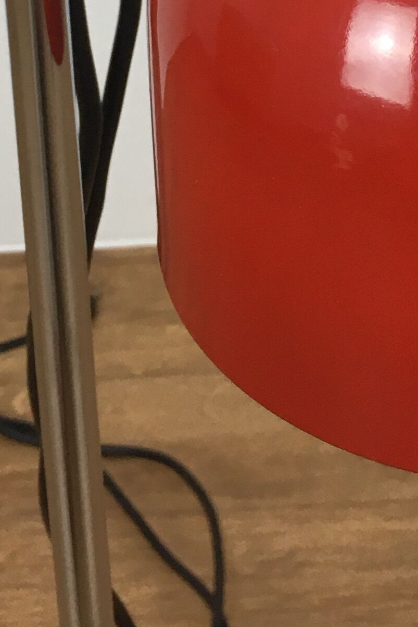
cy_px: -399
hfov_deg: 13.5
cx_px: 350
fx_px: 1758
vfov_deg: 17.5
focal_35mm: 101
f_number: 2.2
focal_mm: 4.15
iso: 32
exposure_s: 1/33
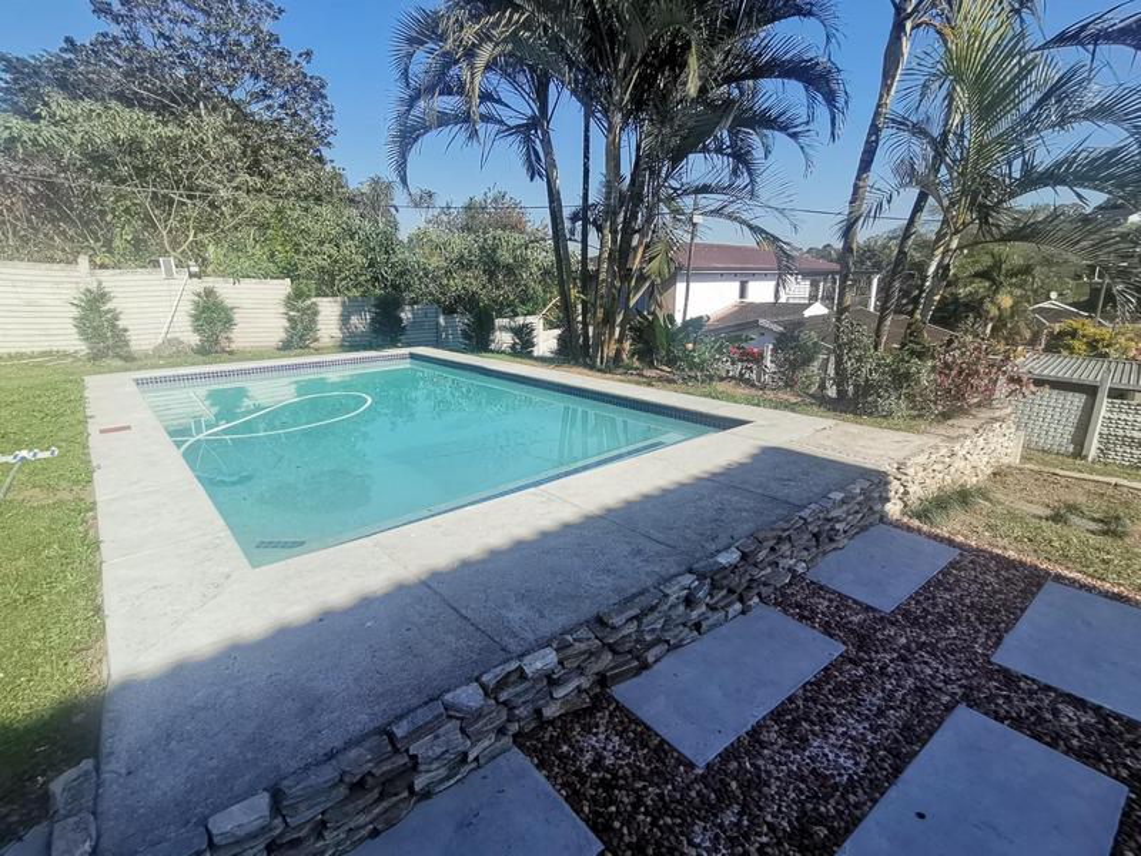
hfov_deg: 91.0
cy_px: 428
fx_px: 560
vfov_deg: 74.7
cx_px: 570
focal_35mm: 17
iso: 50
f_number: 2.4
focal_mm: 1.78
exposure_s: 1/1152
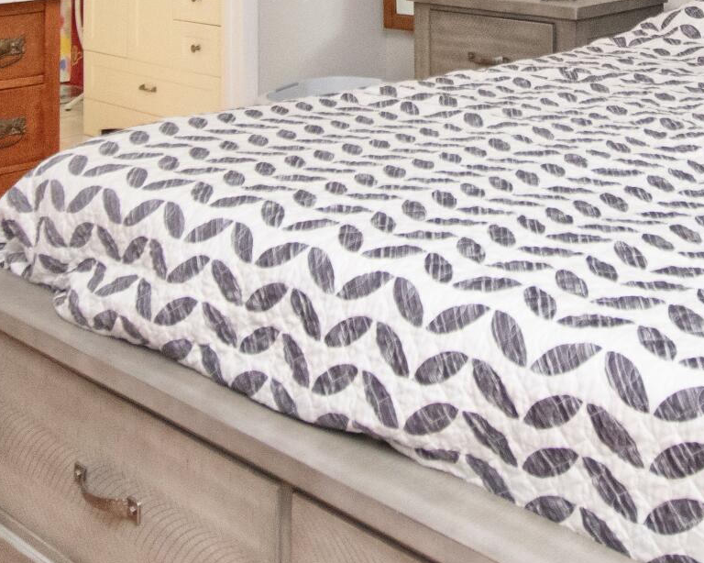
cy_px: -189
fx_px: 1146
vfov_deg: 23.9
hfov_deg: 33.7
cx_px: 499
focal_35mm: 55
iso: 1800
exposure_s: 1/60
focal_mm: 10
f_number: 4.5
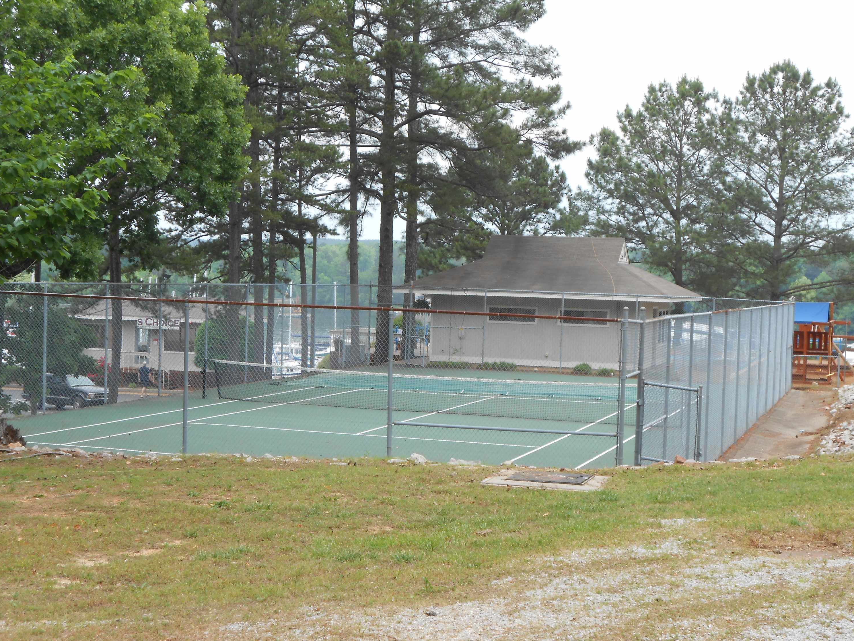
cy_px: 330
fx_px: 1604
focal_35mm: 65
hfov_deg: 29.8
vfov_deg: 22.6
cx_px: 415
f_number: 5.6
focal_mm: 11.3
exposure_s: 1/40
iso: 80
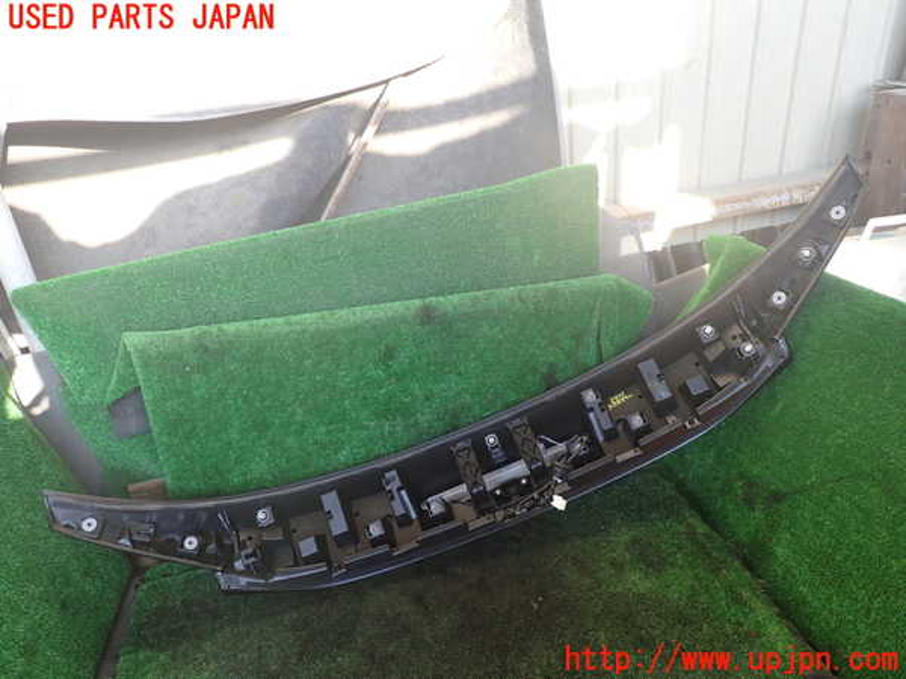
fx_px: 654
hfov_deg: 69.4
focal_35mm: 25
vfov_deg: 54.9
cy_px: 340
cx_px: 453
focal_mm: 4.5
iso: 100
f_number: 2.8
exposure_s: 1/60
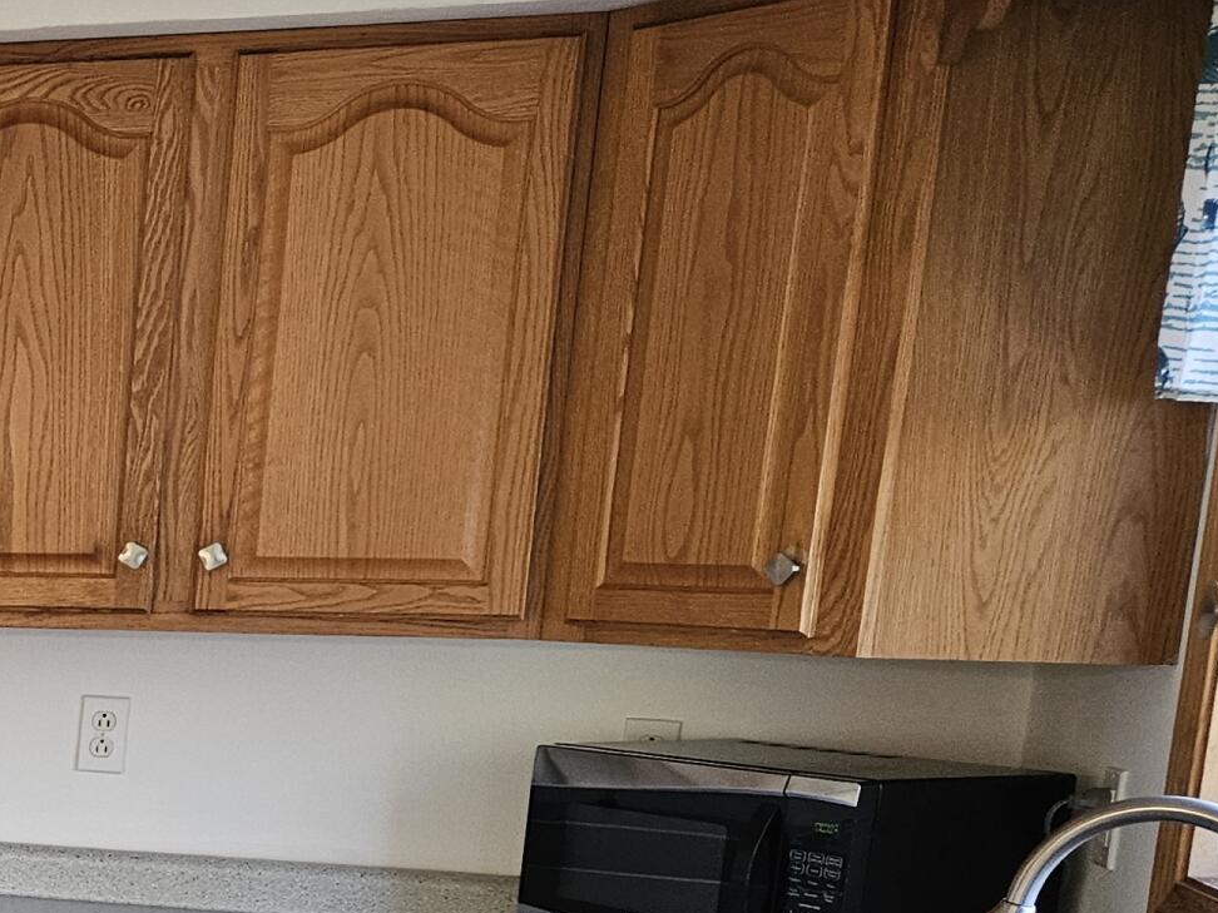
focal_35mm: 71
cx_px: -508
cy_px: 947
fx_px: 2498
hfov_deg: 23.1
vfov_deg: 20.0
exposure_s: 1/120
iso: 250
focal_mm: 5.4
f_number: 1.8
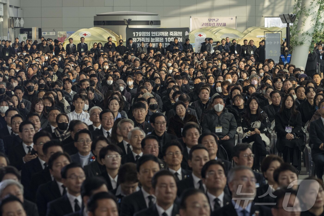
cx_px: 162
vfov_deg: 8.1
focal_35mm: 170
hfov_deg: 12.1
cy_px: 108
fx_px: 1530
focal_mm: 170
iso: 2000
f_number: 7.1
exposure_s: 1/320
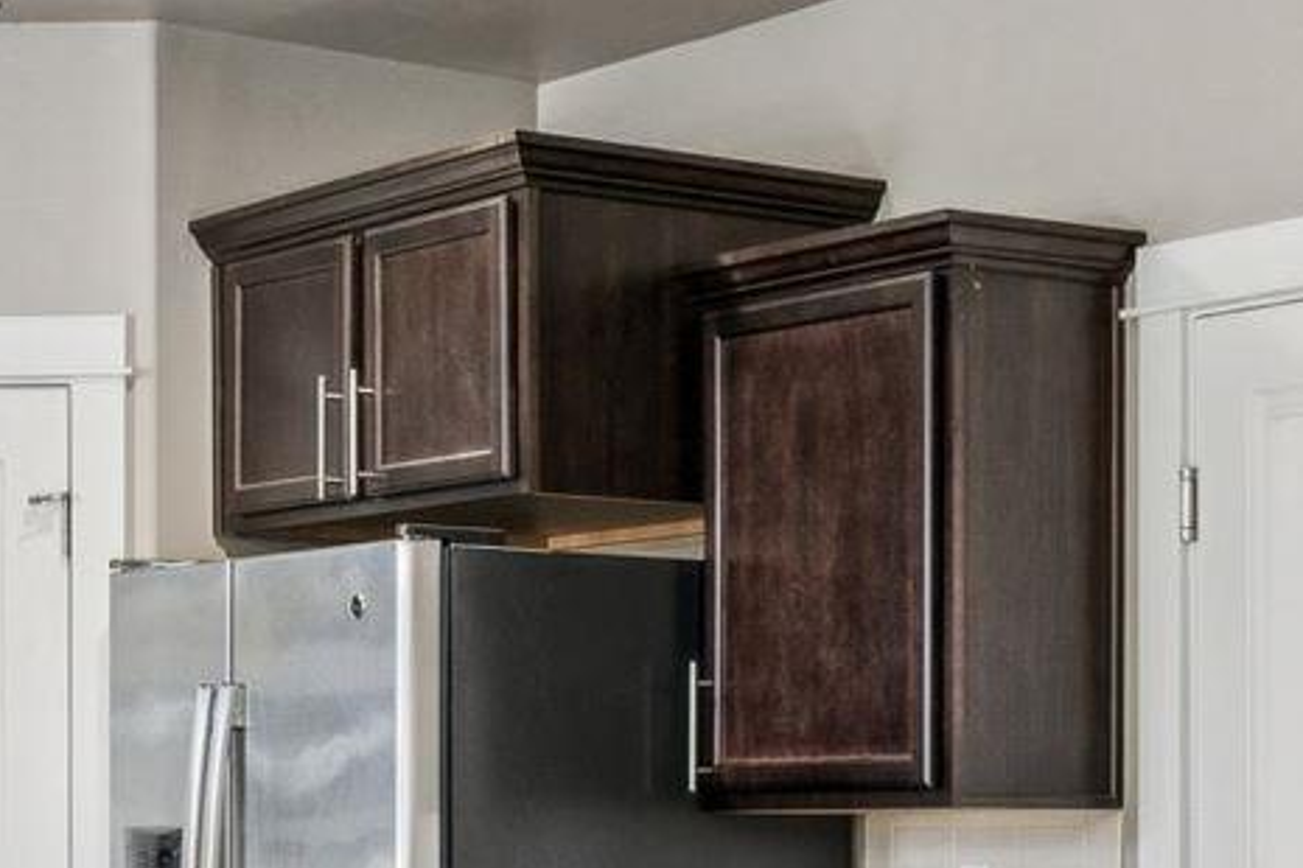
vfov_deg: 12.9
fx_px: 3798
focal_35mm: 105
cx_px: 1185
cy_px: 846
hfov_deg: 19.1
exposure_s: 1/2.5
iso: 400
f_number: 13
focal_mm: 15.9
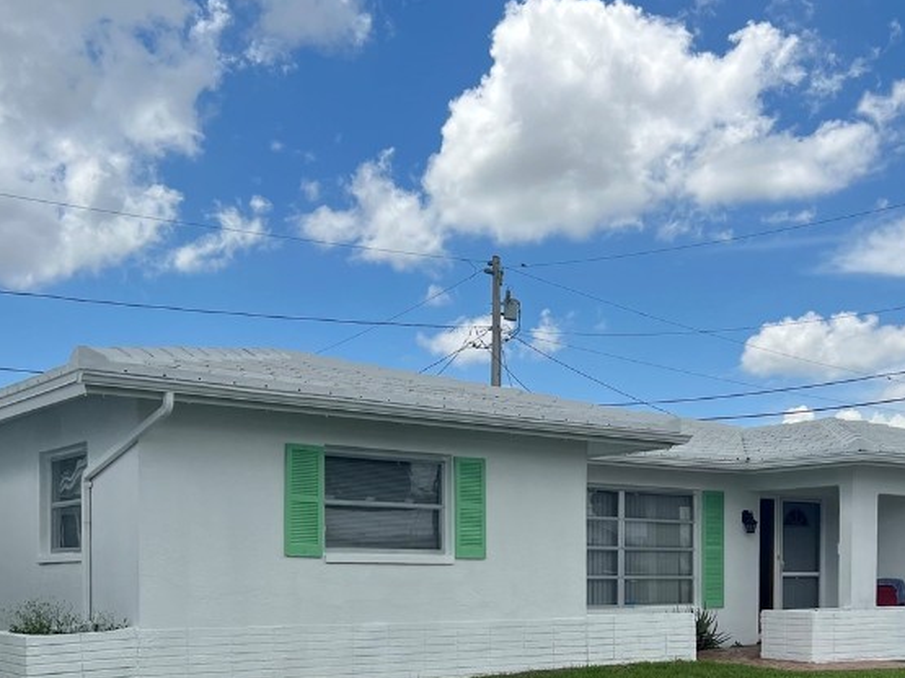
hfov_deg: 39.3
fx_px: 1255
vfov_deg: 29.2
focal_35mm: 48
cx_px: 587
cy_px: 587
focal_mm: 5.7
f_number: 1.5
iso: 50
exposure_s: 1/5587
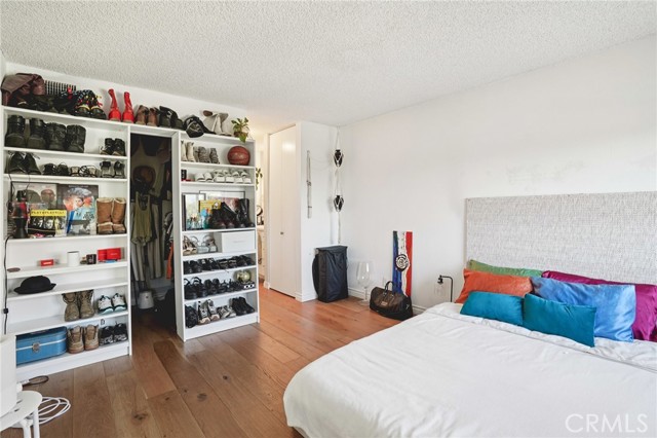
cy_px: 219
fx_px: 292
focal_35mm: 16
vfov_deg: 73.7
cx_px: 328
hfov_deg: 96.8
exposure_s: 1/10
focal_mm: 16
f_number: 8
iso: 400
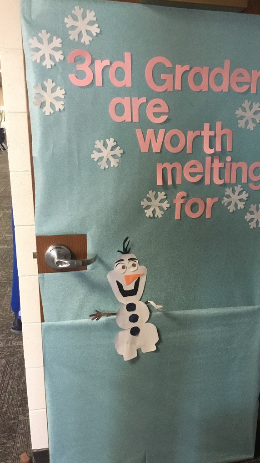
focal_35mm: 34
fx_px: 417
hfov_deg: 34.4
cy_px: 232
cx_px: 165
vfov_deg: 58.0
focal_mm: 3.3
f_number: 2.4
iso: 250
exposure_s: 1/30
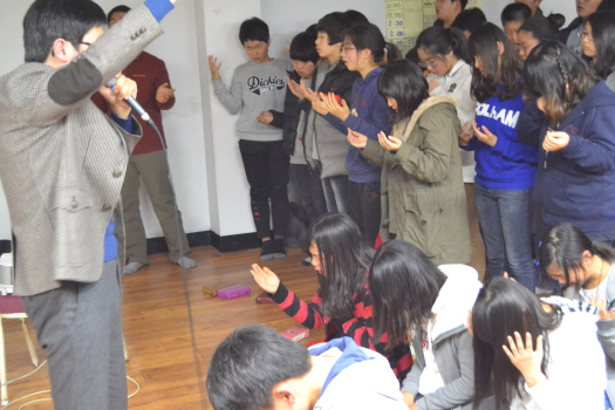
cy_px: 166
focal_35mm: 55
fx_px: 940
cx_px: 358
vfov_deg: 24.6
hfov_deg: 36.2
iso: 3200
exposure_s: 1/15
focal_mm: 26
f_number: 4.2
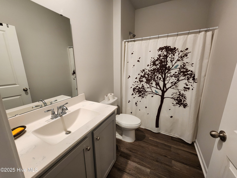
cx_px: 118
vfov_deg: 89.9
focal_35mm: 13
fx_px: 89
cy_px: 89
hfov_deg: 106.2
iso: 400
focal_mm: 2.2
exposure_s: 1/60
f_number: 2.2
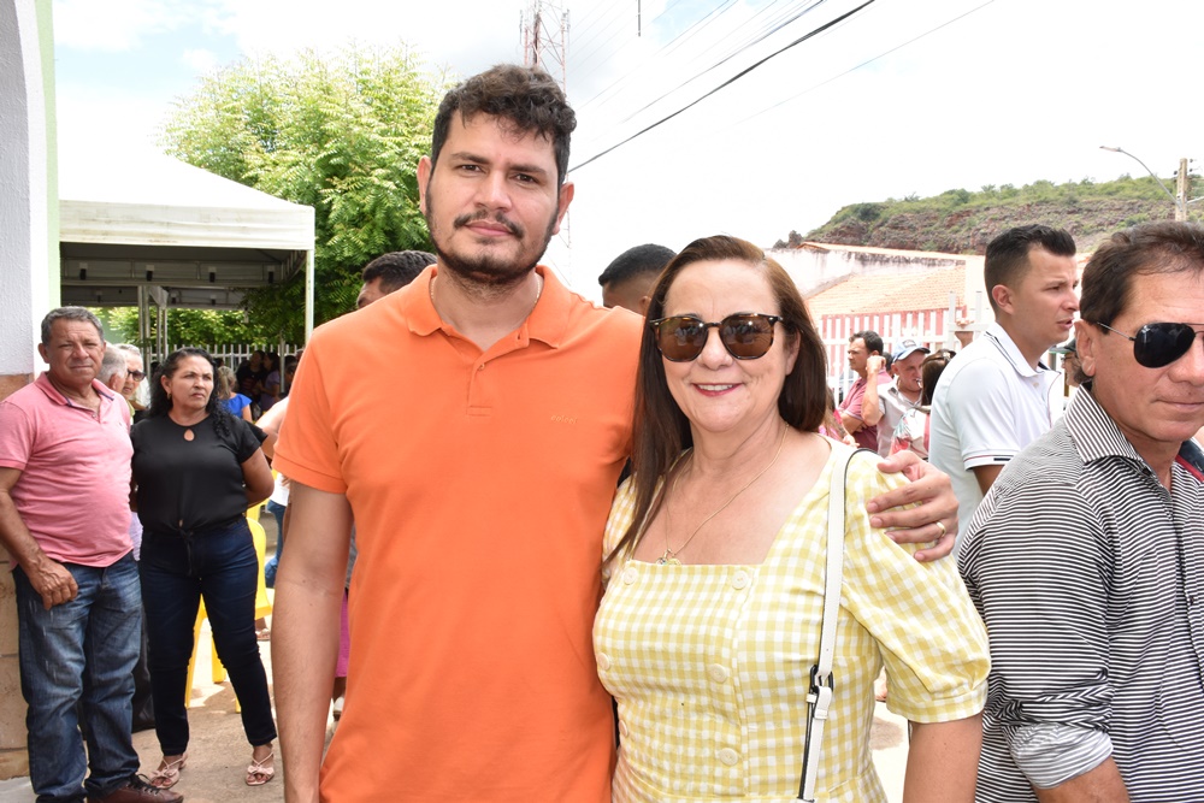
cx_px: 602
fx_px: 1104
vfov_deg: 40.0
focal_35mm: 33
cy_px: 402
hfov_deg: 57.2
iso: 400
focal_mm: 22
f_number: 14
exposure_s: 1/100
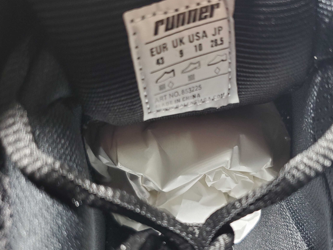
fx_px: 327
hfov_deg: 53.6
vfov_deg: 41.7
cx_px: 199
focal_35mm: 34
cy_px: 144
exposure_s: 1/100
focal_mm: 4.3
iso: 250
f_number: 1.5
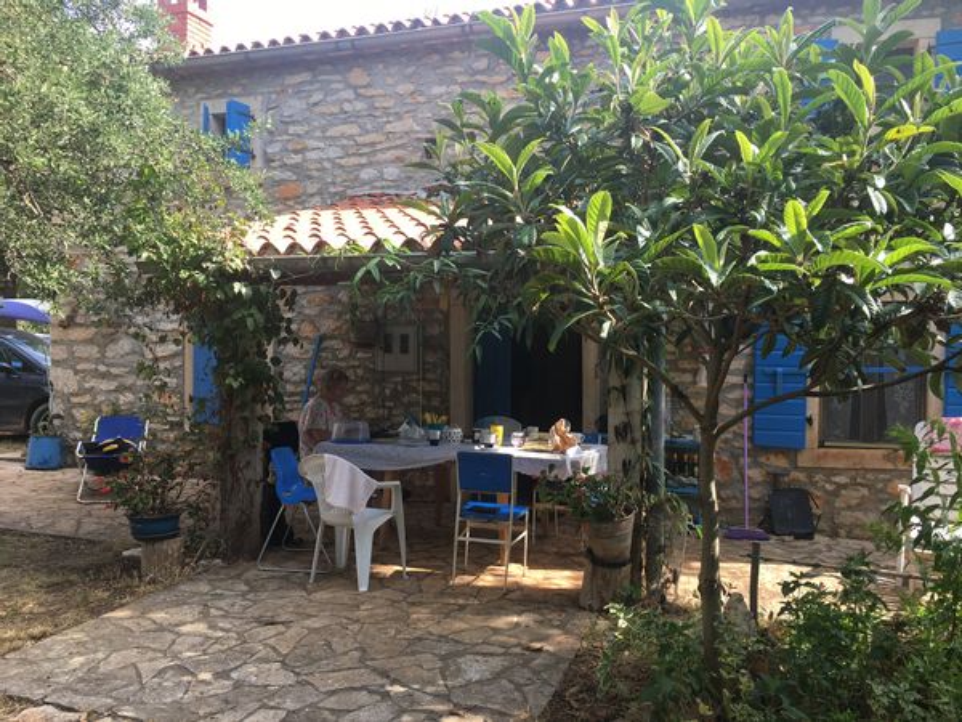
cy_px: 361
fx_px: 806
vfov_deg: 48.2
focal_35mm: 29
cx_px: 481
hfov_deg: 61.7
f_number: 2.2
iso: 25
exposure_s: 1/275
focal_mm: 4.15
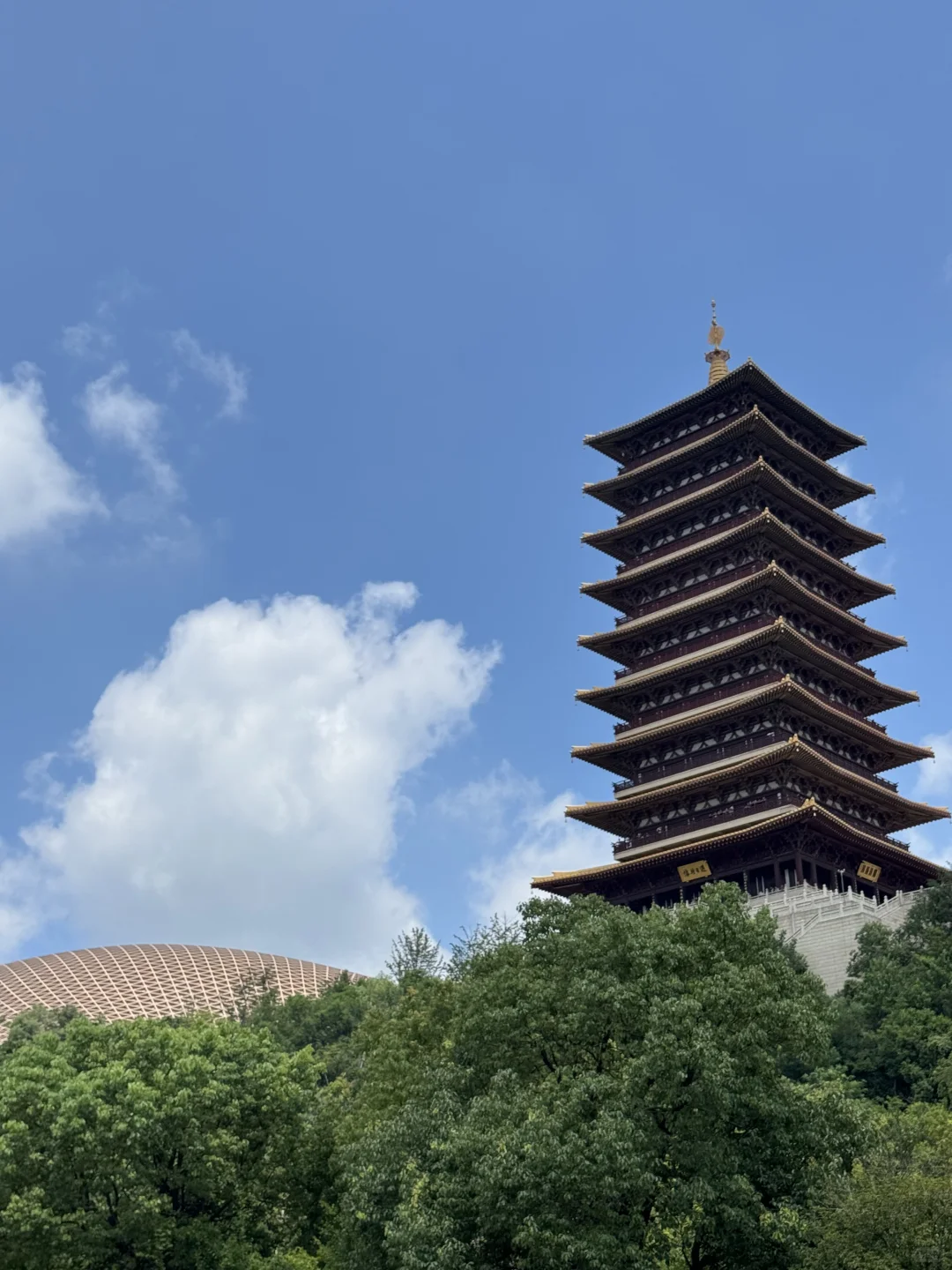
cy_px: 635
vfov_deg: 39.7
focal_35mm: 48
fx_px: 1760
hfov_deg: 30.3
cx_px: 476
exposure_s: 1/5848
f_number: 1.78
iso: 64
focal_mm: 6.76
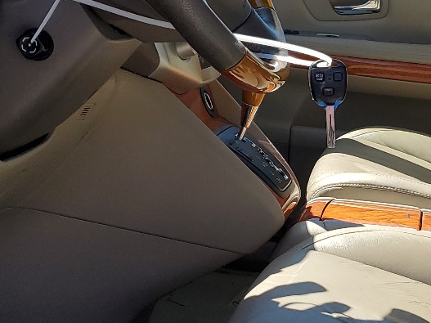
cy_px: 186
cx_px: 361
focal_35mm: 79
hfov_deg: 24.2
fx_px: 983
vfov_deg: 18.6
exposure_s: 1/1667
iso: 50
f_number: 1.5
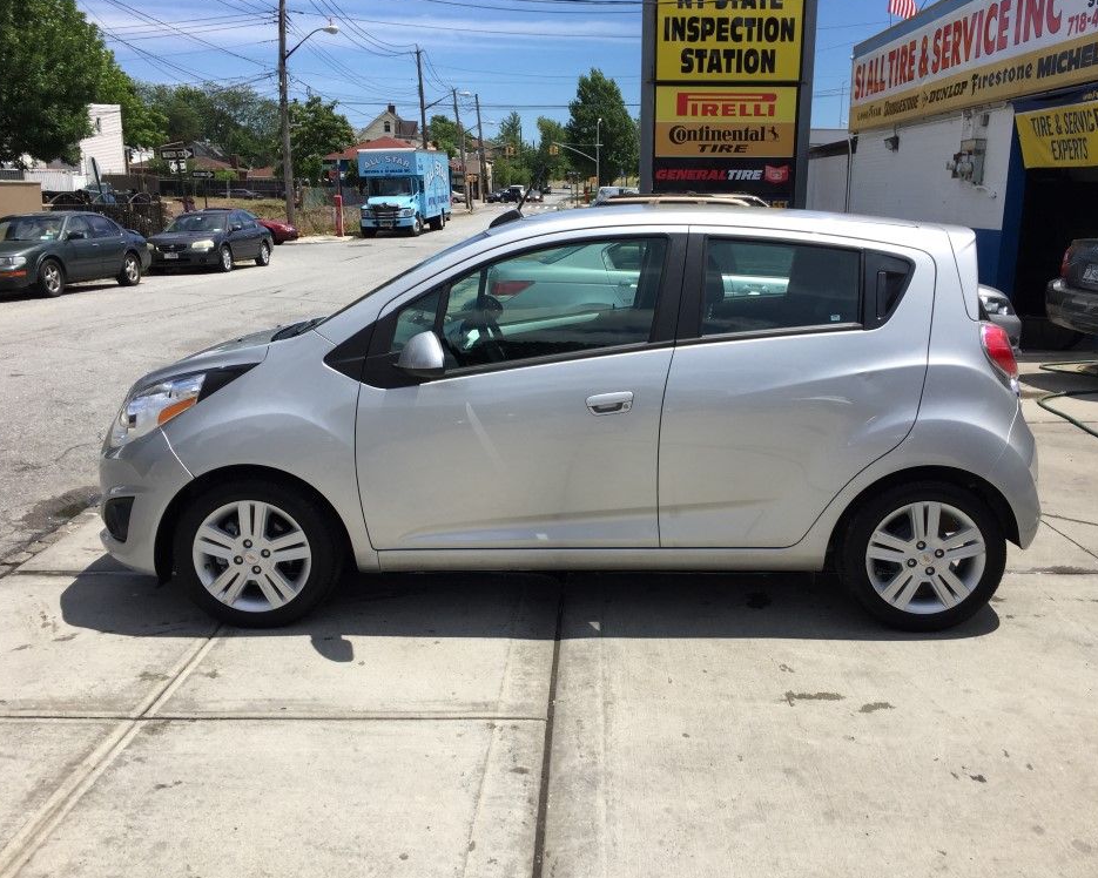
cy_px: 434
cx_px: 585
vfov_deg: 47.1
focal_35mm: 31
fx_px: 1007
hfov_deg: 57.1
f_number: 2.2
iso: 32
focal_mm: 4.15
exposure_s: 1/2083
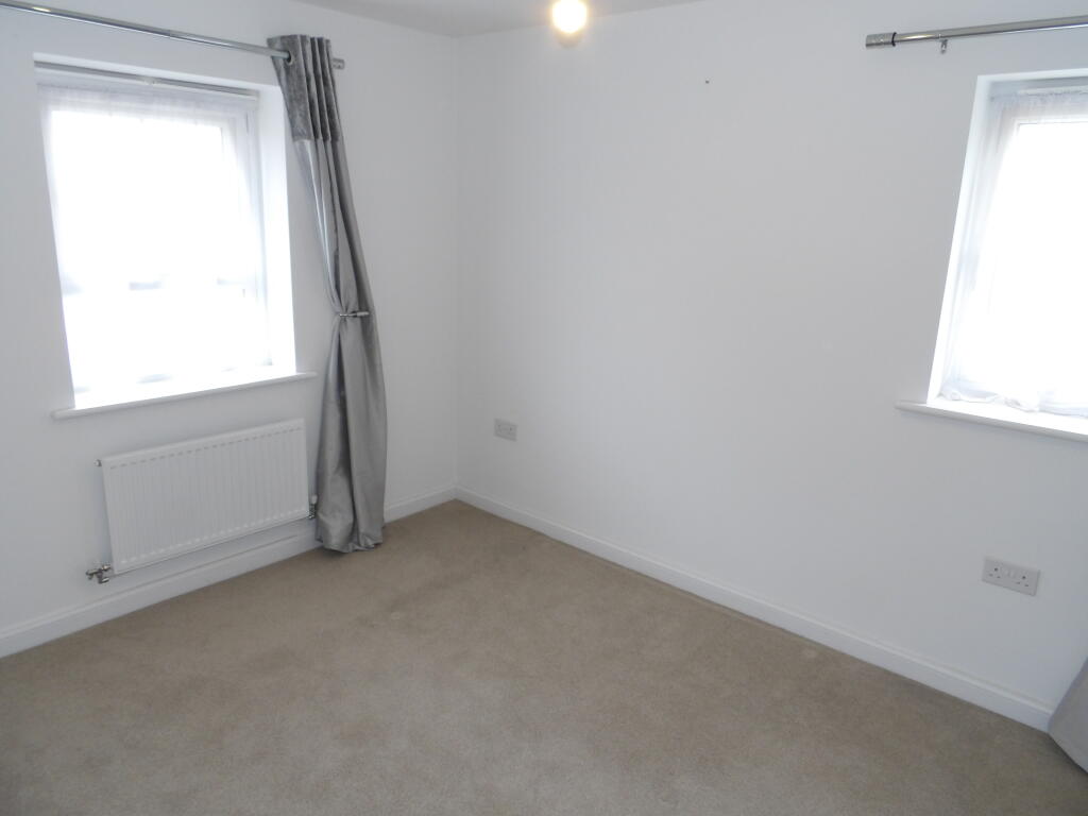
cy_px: 408
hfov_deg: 71.6
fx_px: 754
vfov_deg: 56.8
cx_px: 544
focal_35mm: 24
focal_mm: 4.3
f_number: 4.1
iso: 200
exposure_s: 1/25
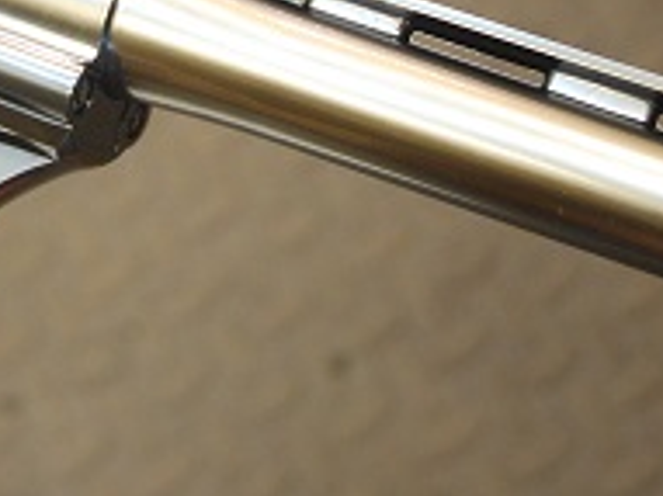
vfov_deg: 11.9
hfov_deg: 15.7
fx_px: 2345
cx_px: -62
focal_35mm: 123
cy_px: -71
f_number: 3.8
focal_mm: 27
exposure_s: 1/30
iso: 640
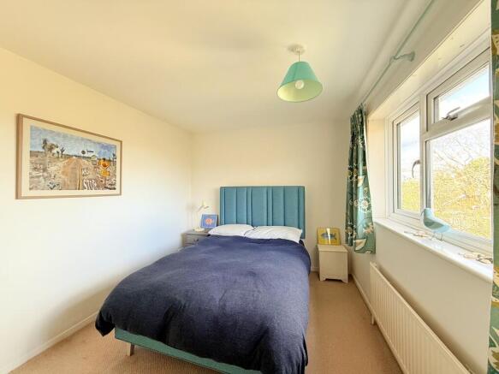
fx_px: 202
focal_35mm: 14
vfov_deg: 85.7
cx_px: 250
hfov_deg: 102.1
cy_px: 187
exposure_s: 1/99
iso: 125
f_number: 2.2
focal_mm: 2.22
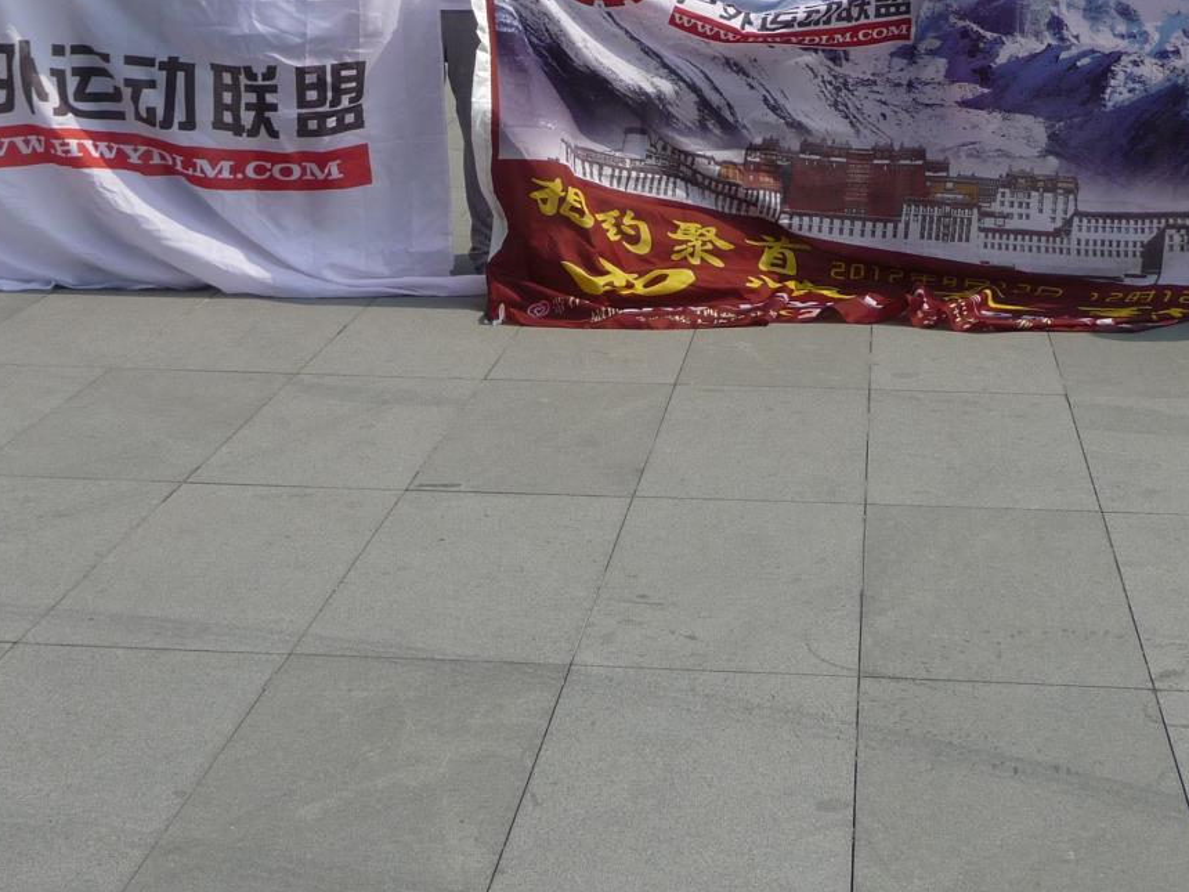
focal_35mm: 67
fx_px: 2301
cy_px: 65
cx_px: 647
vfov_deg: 21.4
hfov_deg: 29.0
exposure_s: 1/1000
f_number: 3.7
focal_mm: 6
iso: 100
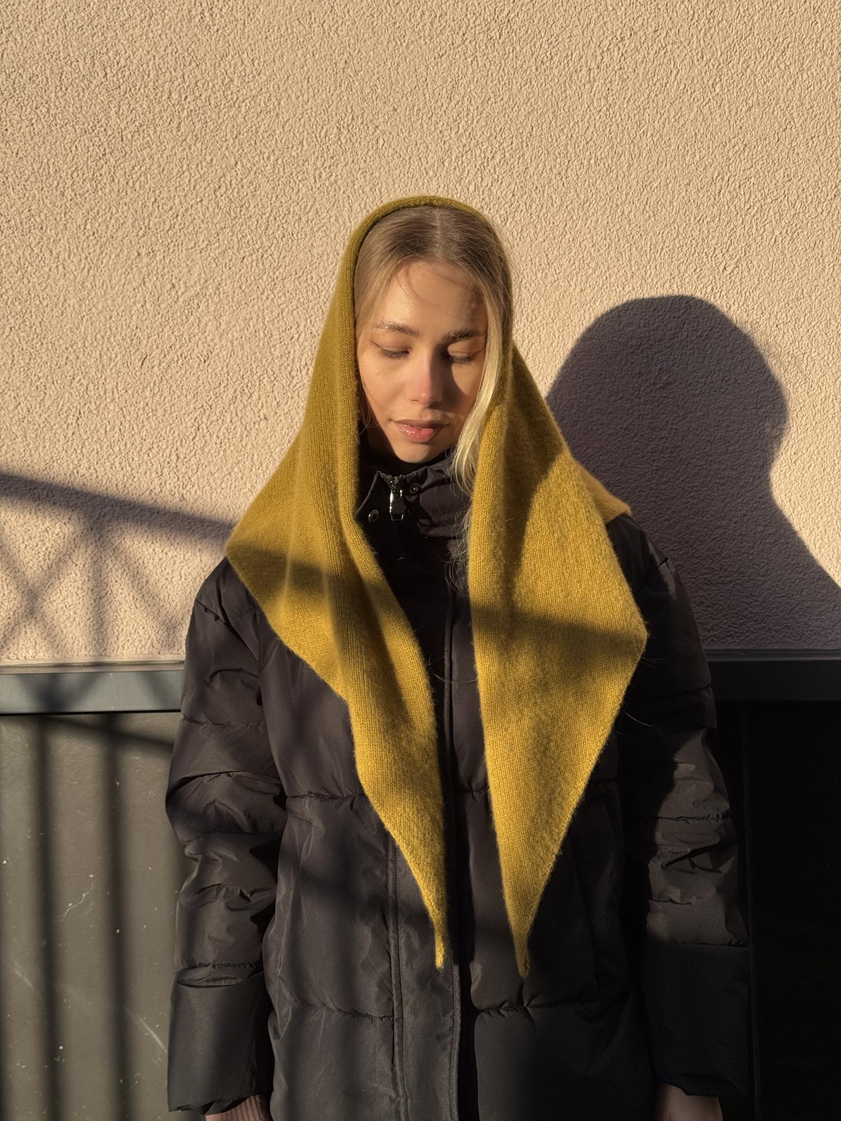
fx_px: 1555
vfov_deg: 39.7
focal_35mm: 48
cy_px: 560
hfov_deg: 30.3
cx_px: 420
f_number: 1.78
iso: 64
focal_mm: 6.76
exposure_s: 1/2513
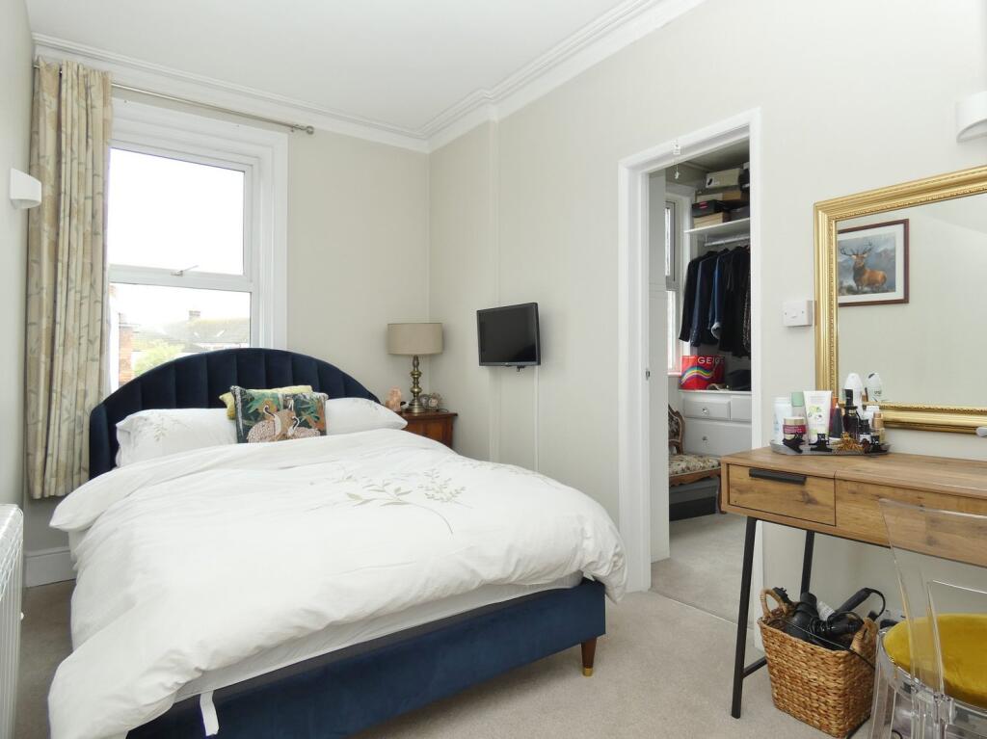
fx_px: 570
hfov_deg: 81.8
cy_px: 370
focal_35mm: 20
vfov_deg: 65.9
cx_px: 494
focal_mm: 3.6
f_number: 2.8
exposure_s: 1/40
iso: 80
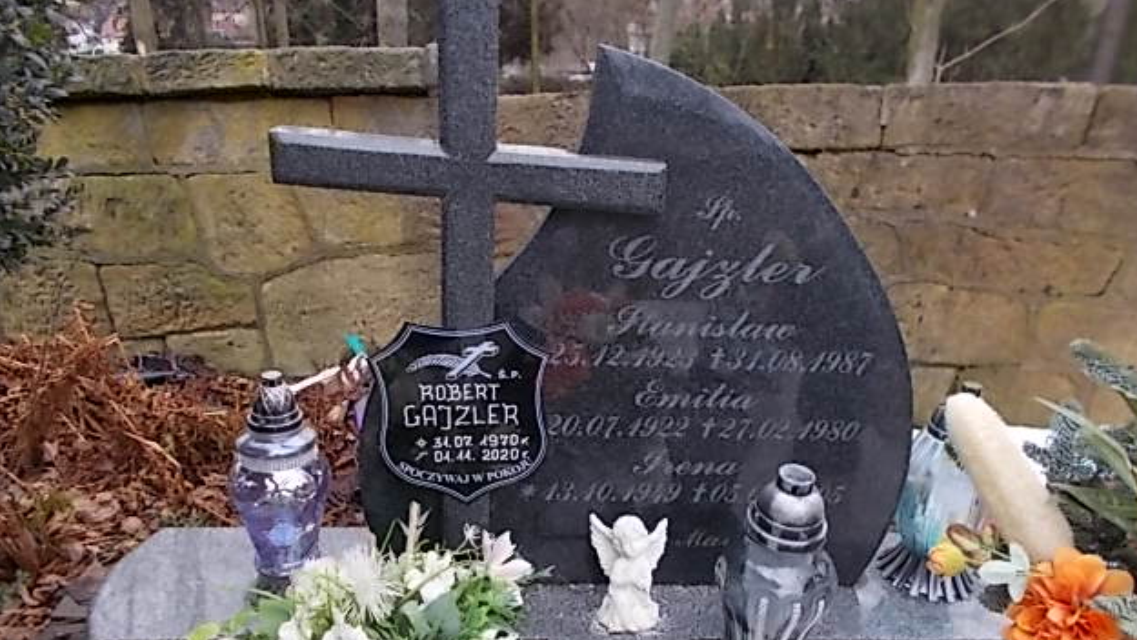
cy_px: 402
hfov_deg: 66.0
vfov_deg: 39.9
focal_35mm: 29
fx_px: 875
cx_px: 575
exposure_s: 1/60
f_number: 3.2
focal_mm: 4.6
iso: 80
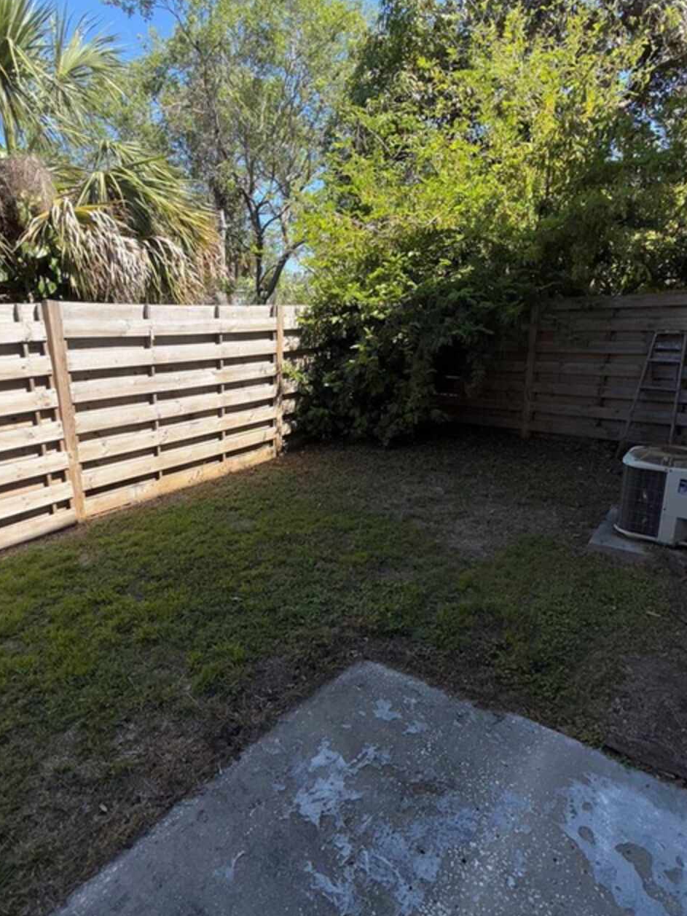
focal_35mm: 19
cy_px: 455
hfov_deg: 68.7
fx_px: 503
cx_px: 331
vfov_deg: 84.7
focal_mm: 2.22
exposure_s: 1/559
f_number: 2.2
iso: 16
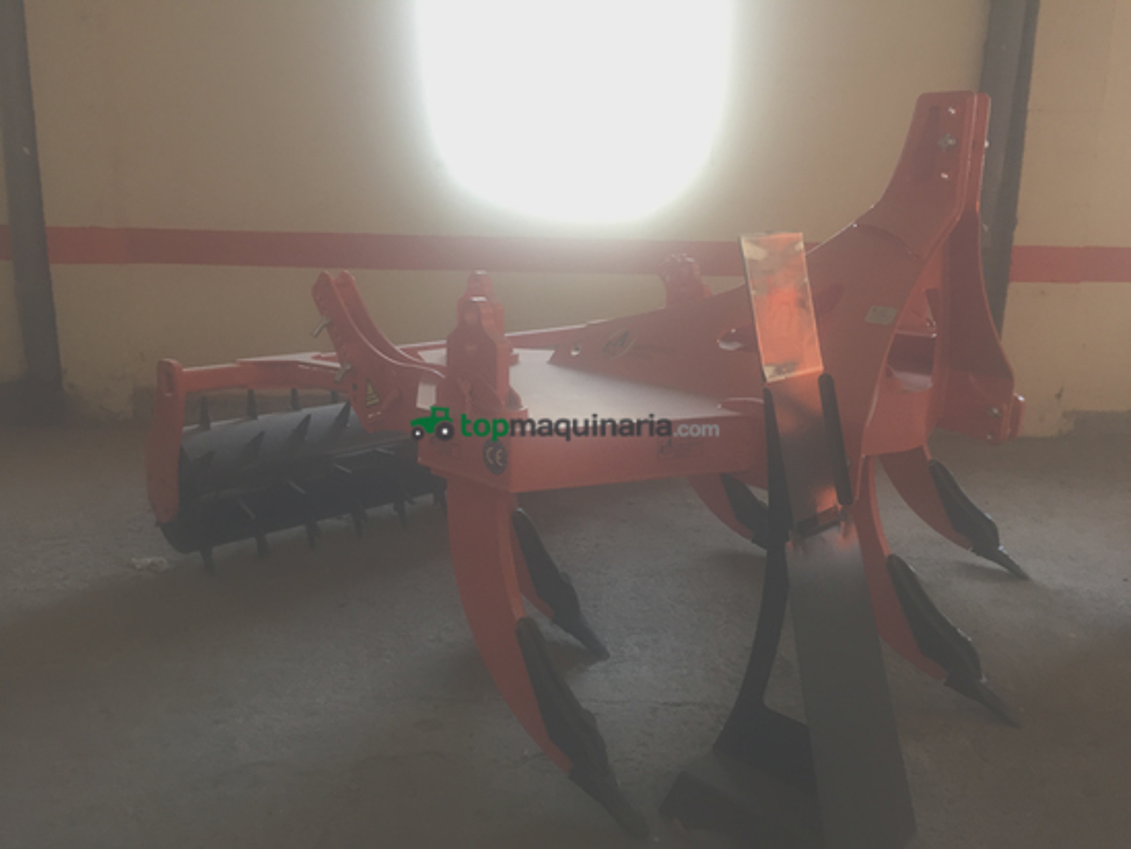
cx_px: 566
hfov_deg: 61.6
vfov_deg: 48.2
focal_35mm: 29
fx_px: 948
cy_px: 424
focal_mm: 4.15
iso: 125
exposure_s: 1/33
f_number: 2.2
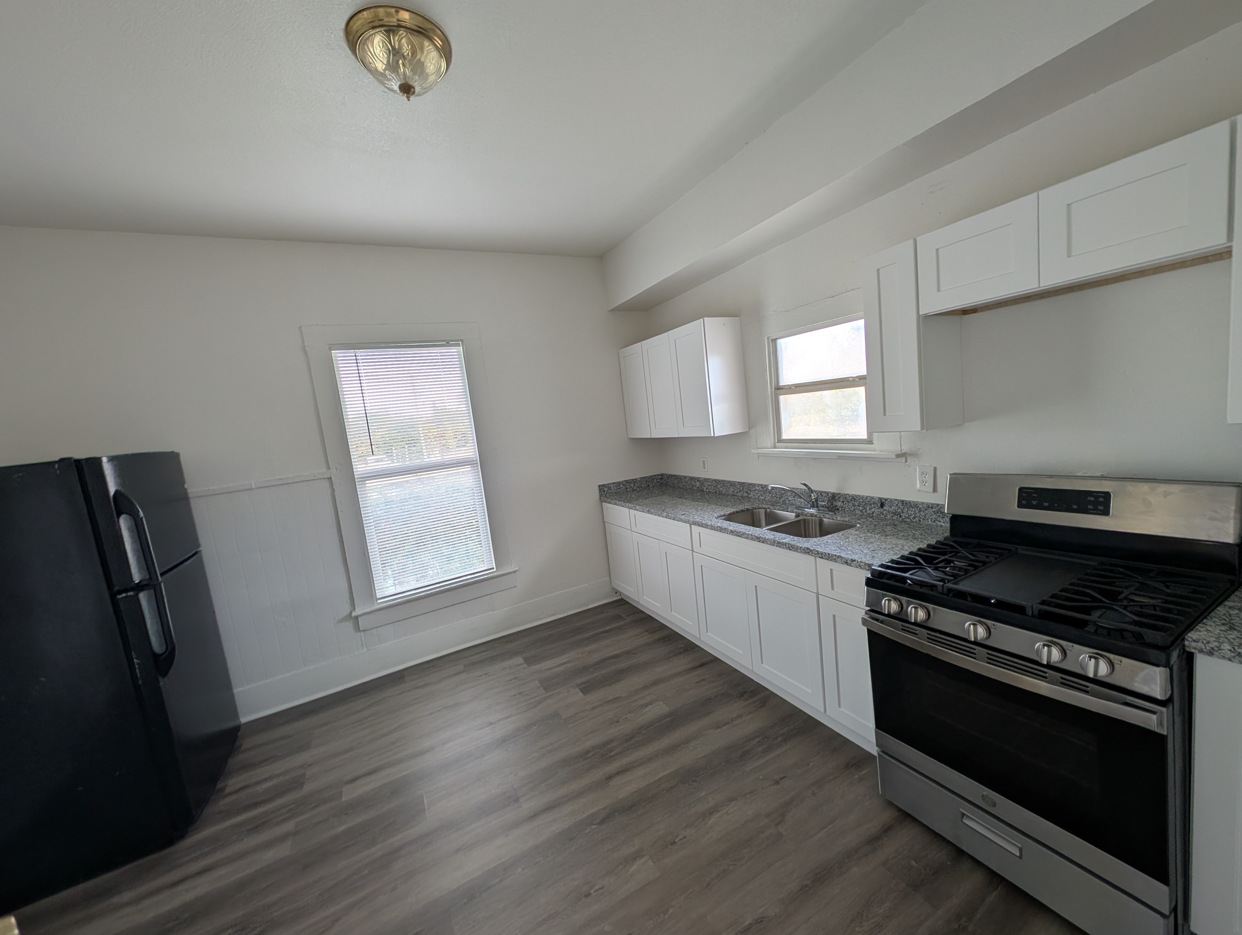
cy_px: 468
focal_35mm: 12
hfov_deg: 110.5
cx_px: 621
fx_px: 431
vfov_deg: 94.6
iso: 43
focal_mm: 2.23
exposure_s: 1/55.6
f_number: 1.95
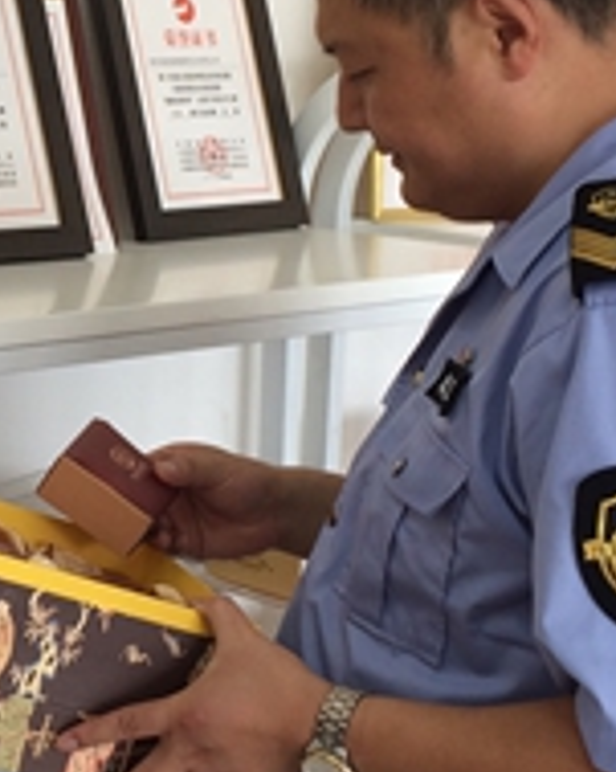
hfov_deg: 14.9
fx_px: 2281
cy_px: 255
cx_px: -90
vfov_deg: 19.1
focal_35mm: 100
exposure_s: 1/33
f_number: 2.2
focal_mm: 4.15
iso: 32
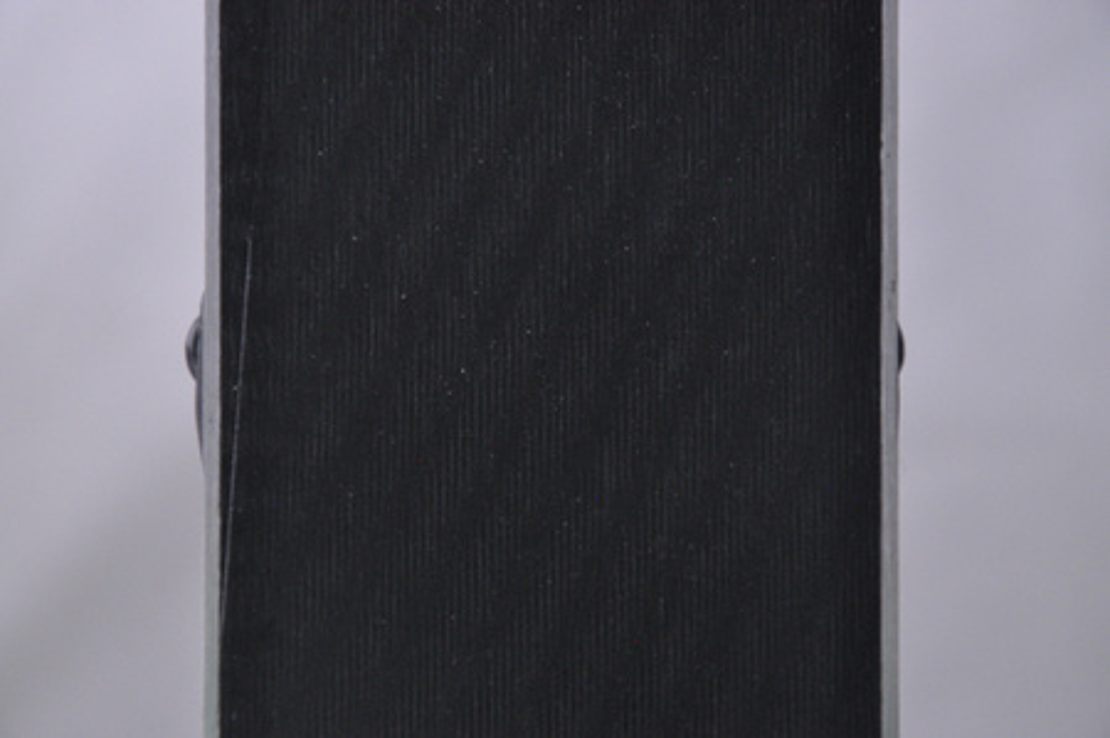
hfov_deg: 13.1
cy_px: 369
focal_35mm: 158
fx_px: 4851
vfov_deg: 8.7
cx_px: 555
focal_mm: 105
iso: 3200
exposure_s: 1/125
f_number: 9.5
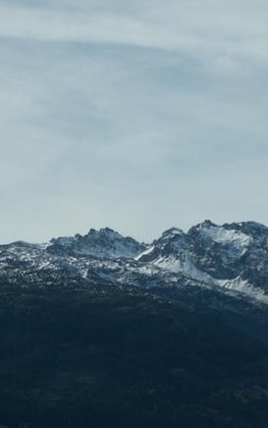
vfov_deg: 16.8
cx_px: 205
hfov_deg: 10.5
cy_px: 235
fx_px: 1450
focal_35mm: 124
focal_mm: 12.93
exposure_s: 1/320
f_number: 8
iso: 50
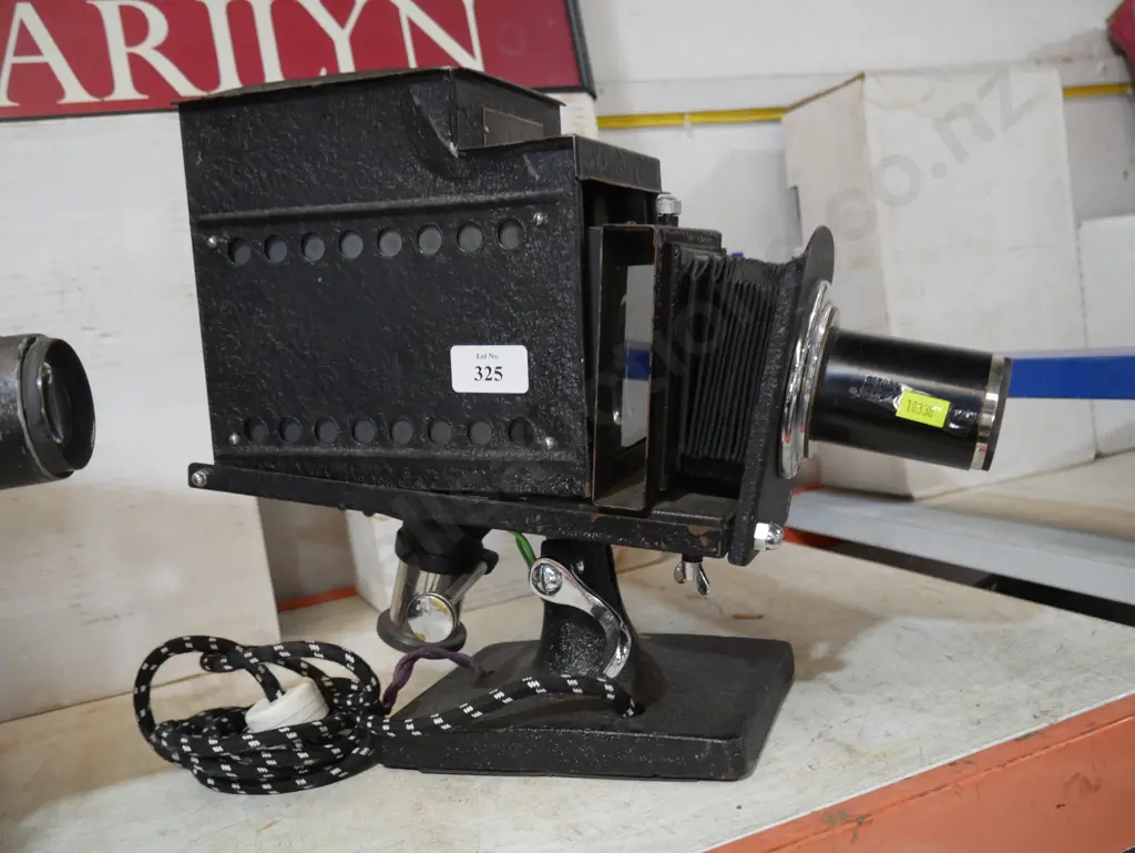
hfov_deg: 56.8
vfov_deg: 44.2
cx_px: 568
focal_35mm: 32
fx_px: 1050
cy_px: 426
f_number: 3.6
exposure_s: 1/60
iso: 800
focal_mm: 16
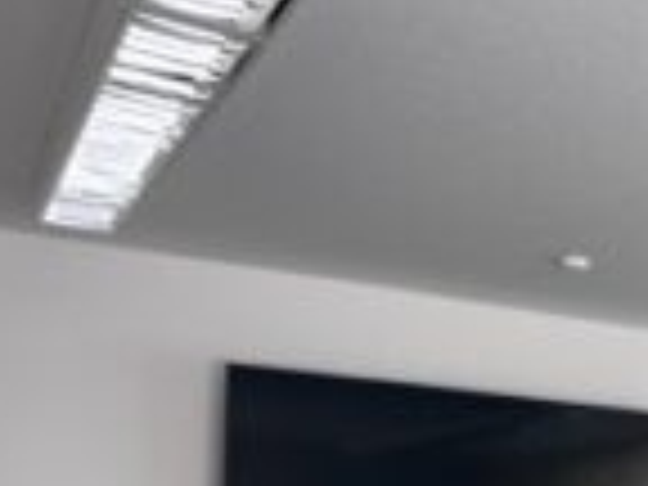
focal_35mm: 65
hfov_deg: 27.3
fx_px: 1217
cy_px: 594
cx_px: 711
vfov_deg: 20.9
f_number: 1.5
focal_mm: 5.7
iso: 40
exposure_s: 1/144
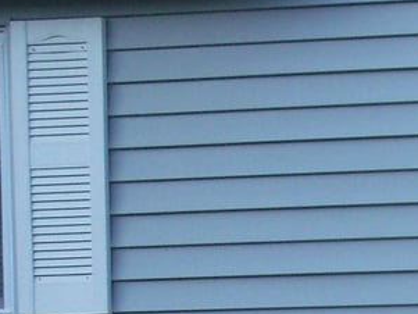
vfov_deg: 6.9
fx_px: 2513
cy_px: 660
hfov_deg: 8.9
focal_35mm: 208
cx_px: 895
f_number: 3.2
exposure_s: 1/160
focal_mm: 8.3
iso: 80
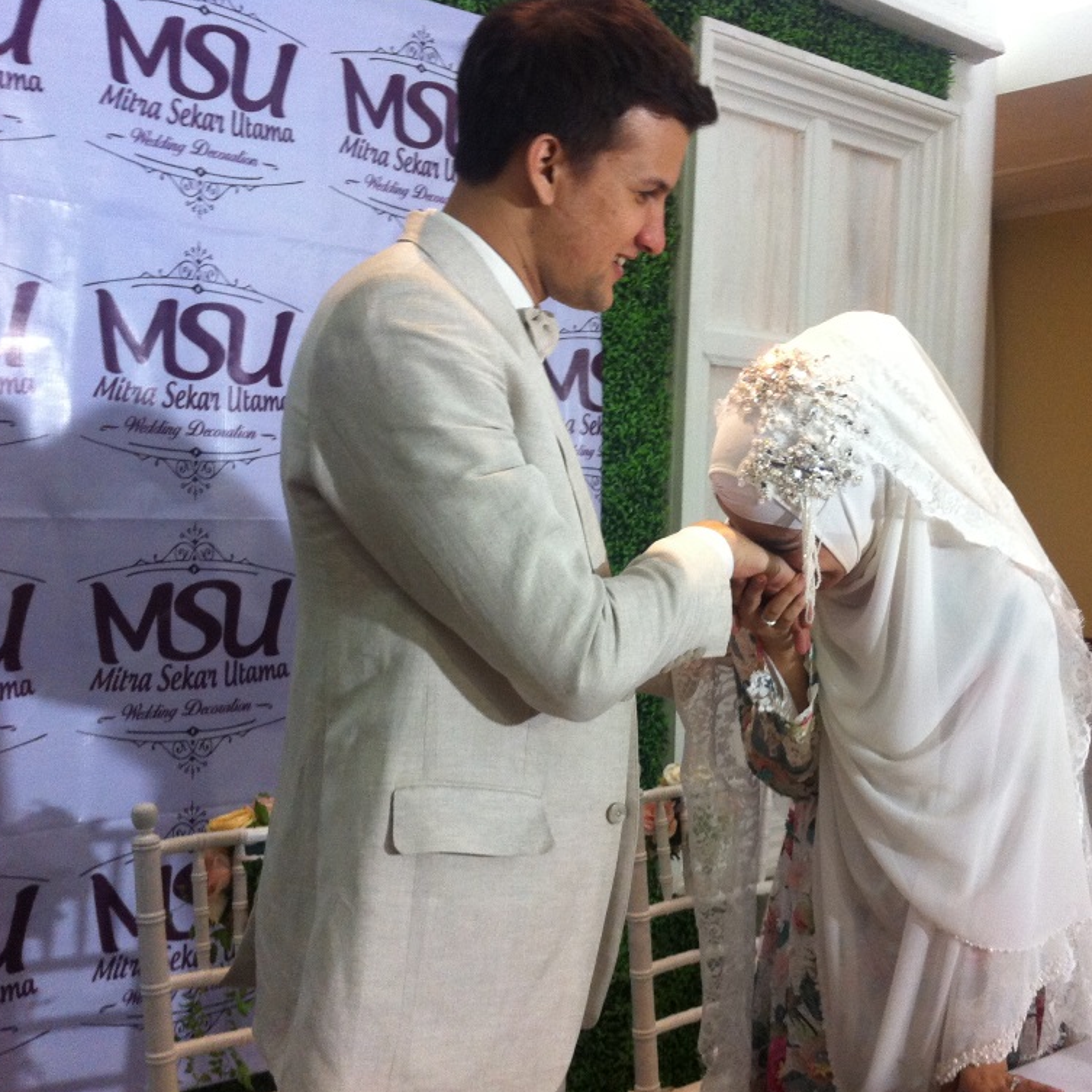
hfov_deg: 39.7
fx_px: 1499
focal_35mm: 42
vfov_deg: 40.0
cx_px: 699
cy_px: 543
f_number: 2.8
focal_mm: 3.85
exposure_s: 1/17
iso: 160
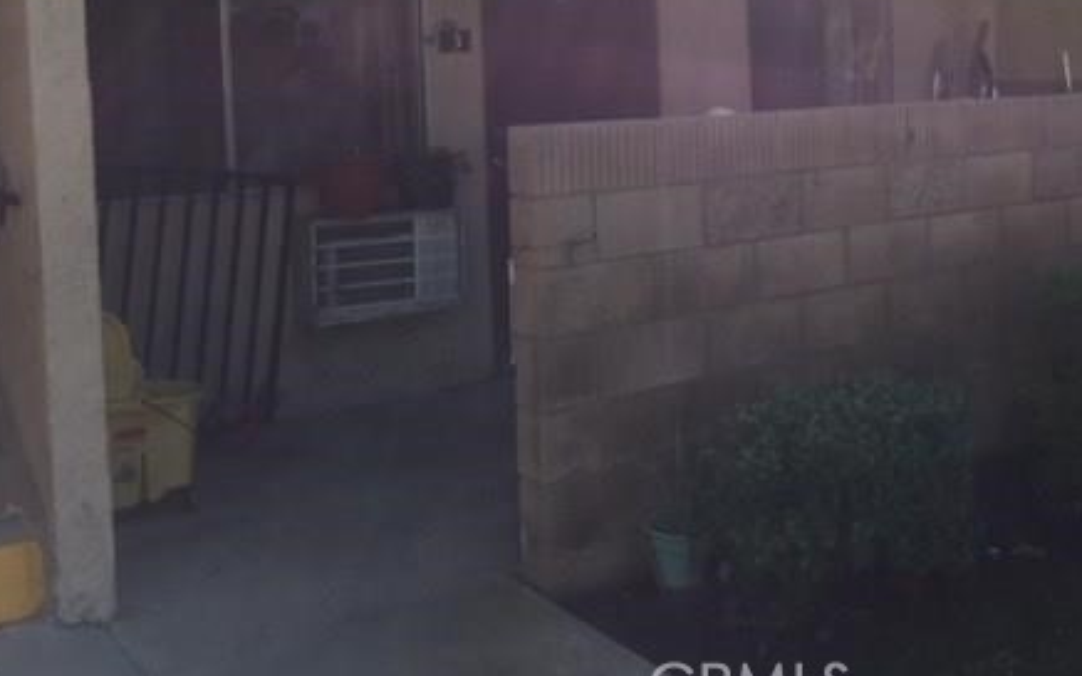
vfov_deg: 27.9
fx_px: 1327
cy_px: 126
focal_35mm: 45
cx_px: 735
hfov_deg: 43.6
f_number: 2.2
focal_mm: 4.15
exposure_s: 1/618
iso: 32
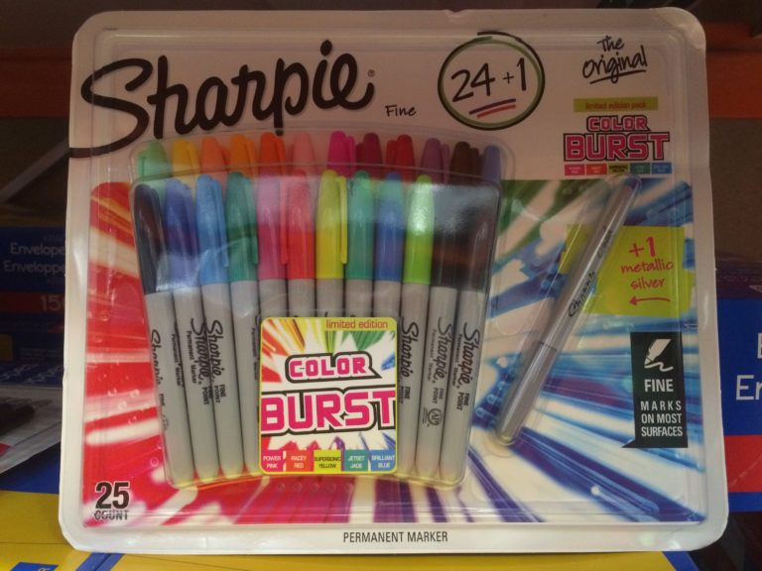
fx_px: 638
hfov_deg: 61.7
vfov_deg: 48.2
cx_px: 381
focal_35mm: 29
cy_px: 286
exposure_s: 1/30
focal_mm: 4.15
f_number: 2.2
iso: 320
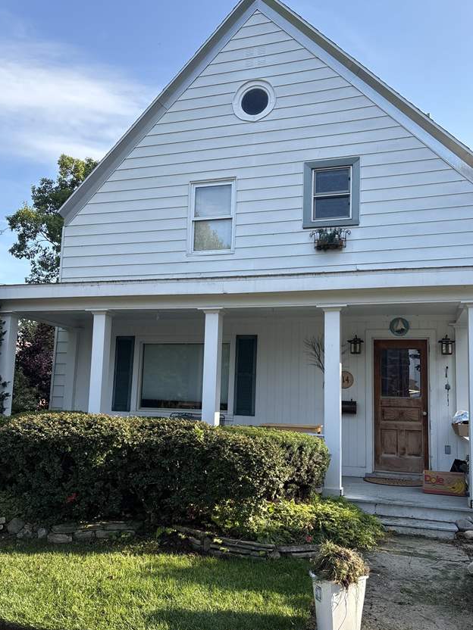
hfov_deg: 46.8
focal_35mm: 30
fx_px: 547
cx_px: 224
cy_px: 338
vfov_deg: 59.9
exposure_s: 1/973
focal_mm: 5.96
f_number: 1.6
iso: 50
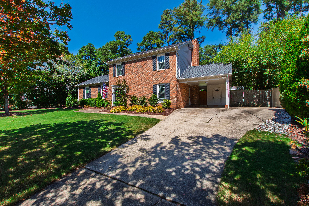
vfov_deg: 77.3
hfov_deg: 100.4
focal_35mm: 15
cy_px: 103
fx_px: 129
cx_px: 154
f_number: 8
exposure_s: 1/200
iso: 160
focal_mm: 10
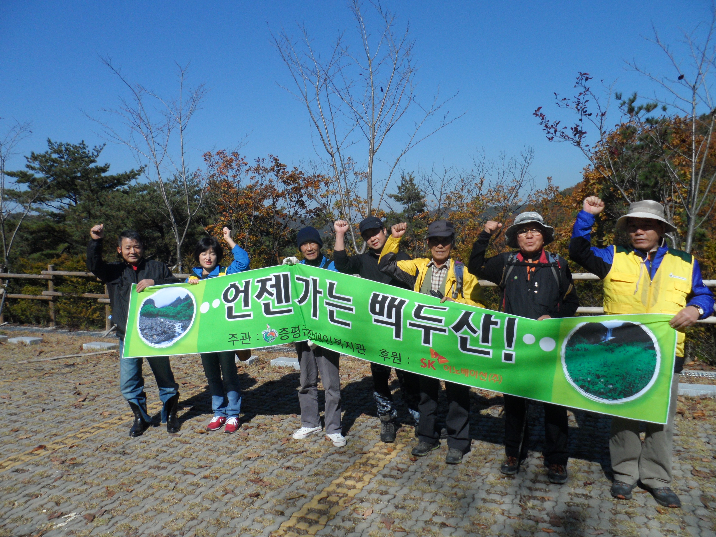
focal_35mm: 26
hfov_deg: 67.3
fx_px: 538
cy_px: 268
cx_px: 358
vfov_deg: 53.1
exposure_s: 1/250
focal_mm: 4.9
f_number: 9.4
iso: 80
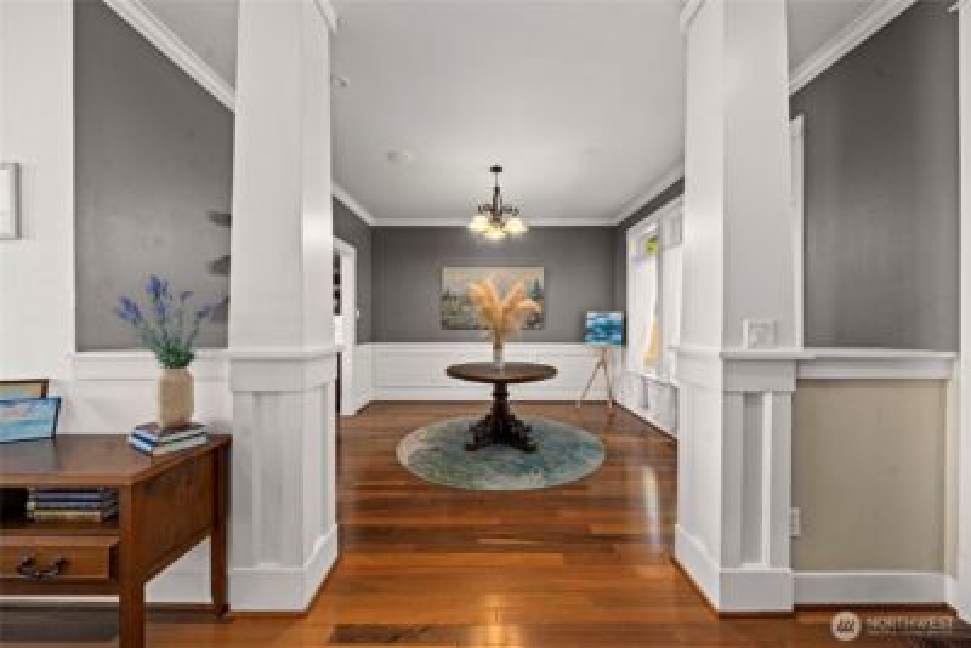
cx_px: 486
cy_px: 324
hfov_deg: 112.6
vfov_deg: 90.1
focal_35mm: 12
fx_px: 324
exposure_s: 1/8
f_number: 6.7
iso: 1000
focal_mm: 12
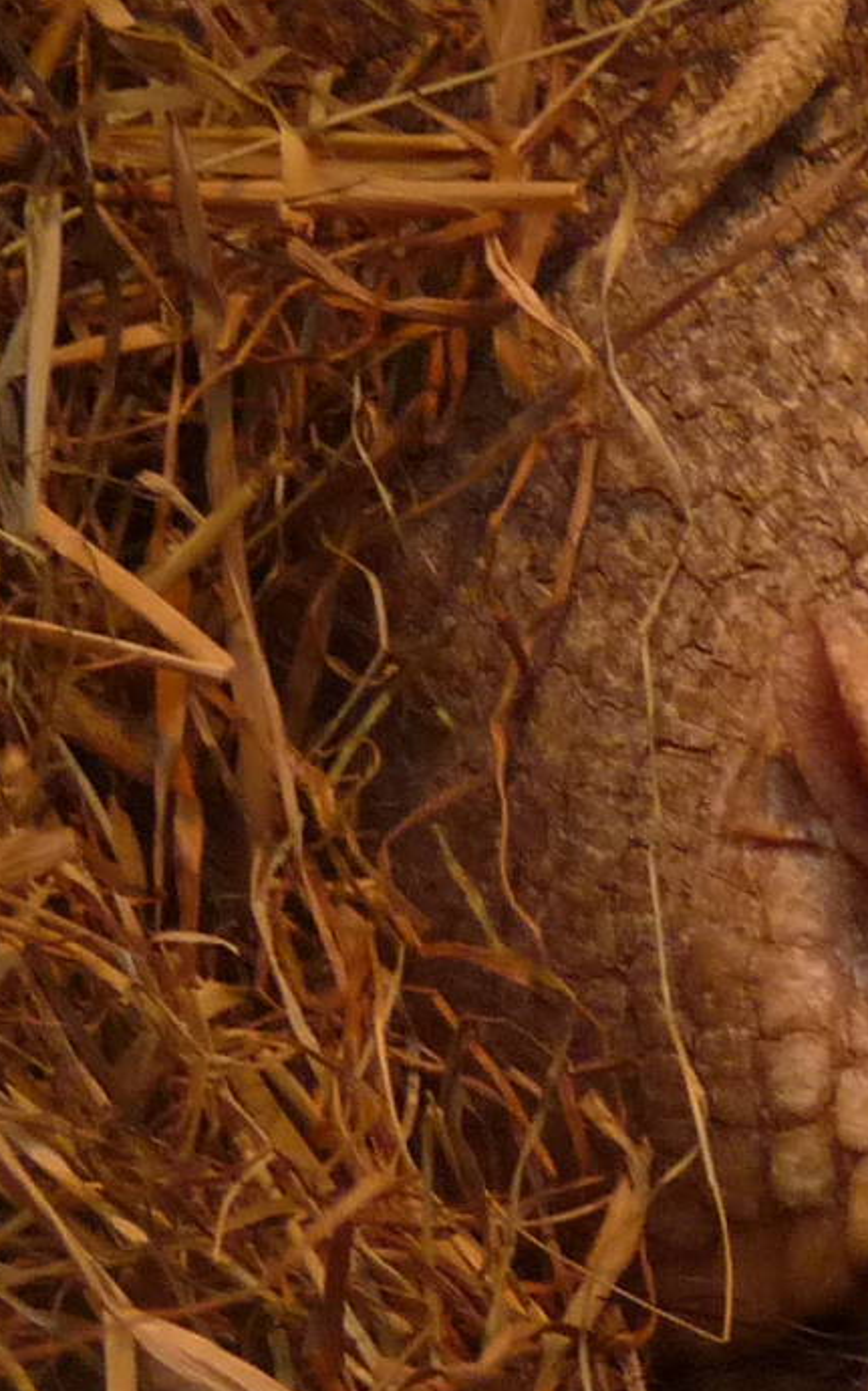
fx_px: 26543
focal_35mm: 701
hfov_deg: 1.9
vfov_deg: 3.0
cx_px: 1468
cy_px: 814
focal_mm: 29.1
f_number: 4.8
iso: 200
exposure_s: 1/60
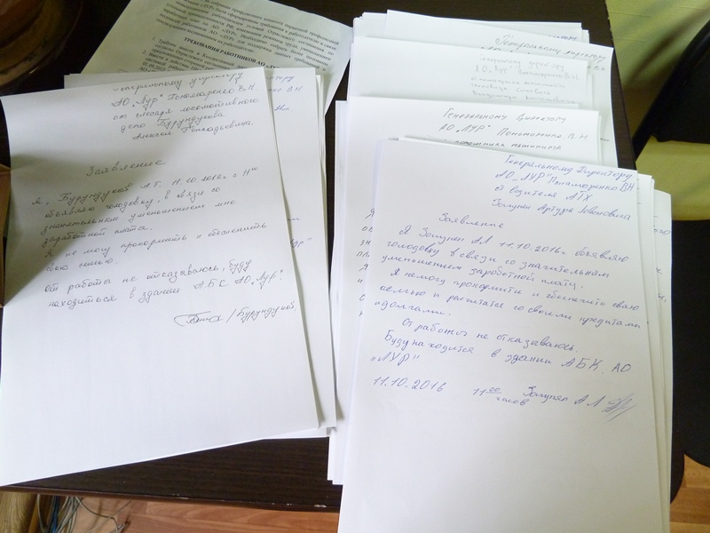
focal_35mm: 25
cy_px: 266
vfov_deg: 54.9
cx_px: 355
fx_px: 513
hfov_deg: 69.4
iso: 400
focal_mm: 4.1
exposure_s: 1/20
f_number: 3.3
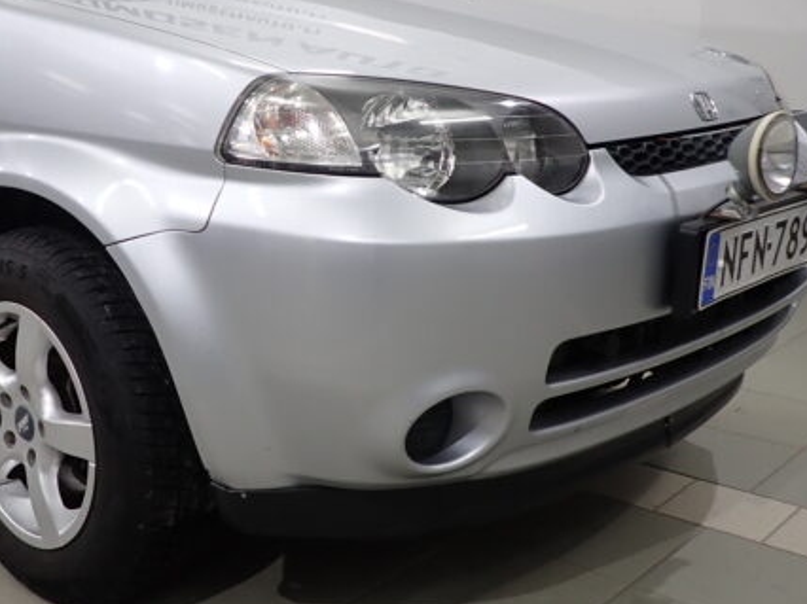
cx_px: 210
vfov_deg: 30.4
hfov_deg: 39.5
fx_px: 1095
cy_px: 165
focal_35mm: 47
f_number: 2
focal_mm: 4.5
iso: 125
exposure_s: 1/60
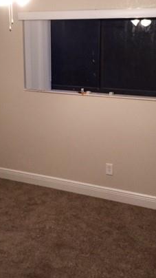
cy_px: 114
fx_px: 368
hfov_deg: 23.9
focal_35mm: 50
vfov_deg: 41.2
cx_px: 89
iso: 200
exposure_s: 1/30
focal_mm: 4.15
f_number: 2.2
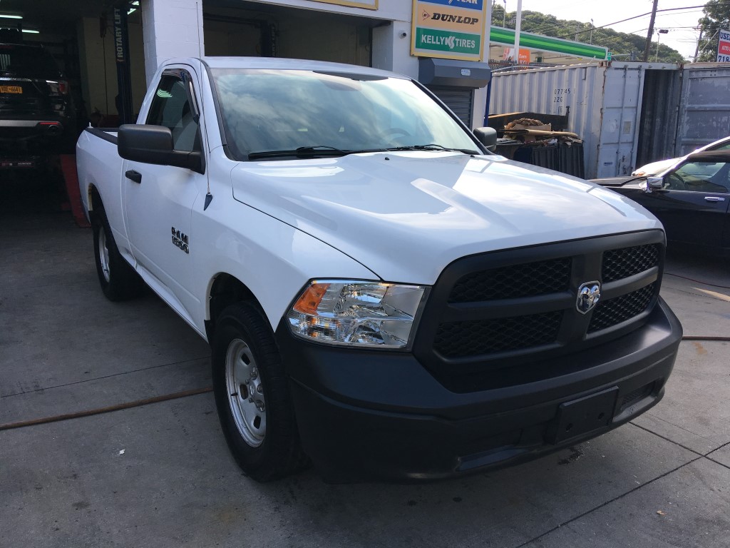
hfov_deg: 61.7
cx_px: 365
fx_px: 612
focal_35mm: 29
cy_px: 274
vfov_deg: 48.2
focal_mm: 4.15
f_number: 2.2
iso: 25
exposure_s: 1/746
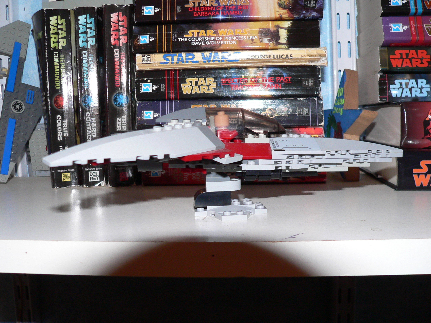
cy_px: 162
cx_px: 216
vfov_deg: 39.7
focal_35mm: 36
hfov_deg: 51.4
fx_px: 448
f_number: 2.8
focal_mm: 6
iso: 200
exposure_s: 1/80
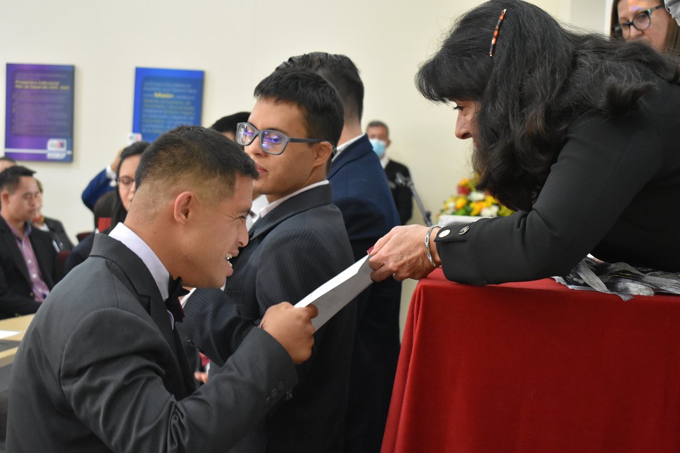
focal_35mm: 60
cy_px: 226
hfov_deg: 33.4
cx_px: 340
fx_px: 1133
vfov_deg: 22.6
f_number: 5
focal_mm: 40
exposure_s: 1/60
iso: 3200
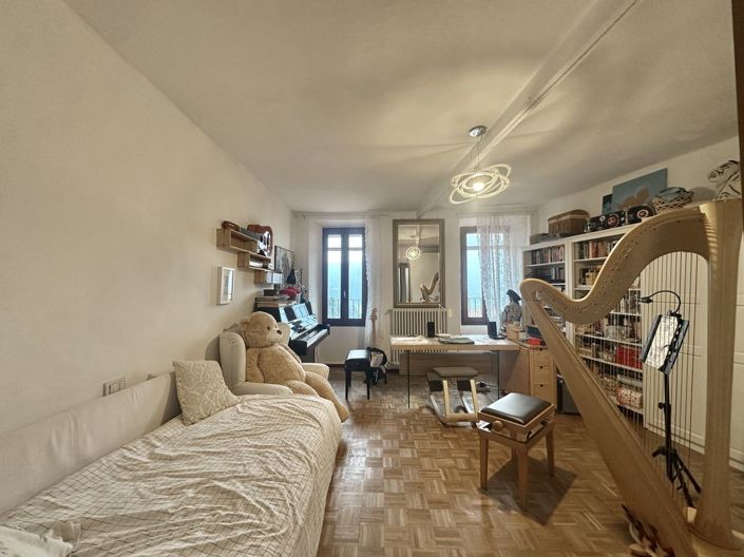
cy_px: 278
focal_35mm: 14
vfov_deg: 85.6
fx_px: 301
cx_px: 372
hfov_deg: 102.1
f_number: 2.2
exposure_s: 1/100
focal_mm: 2.22
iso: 160
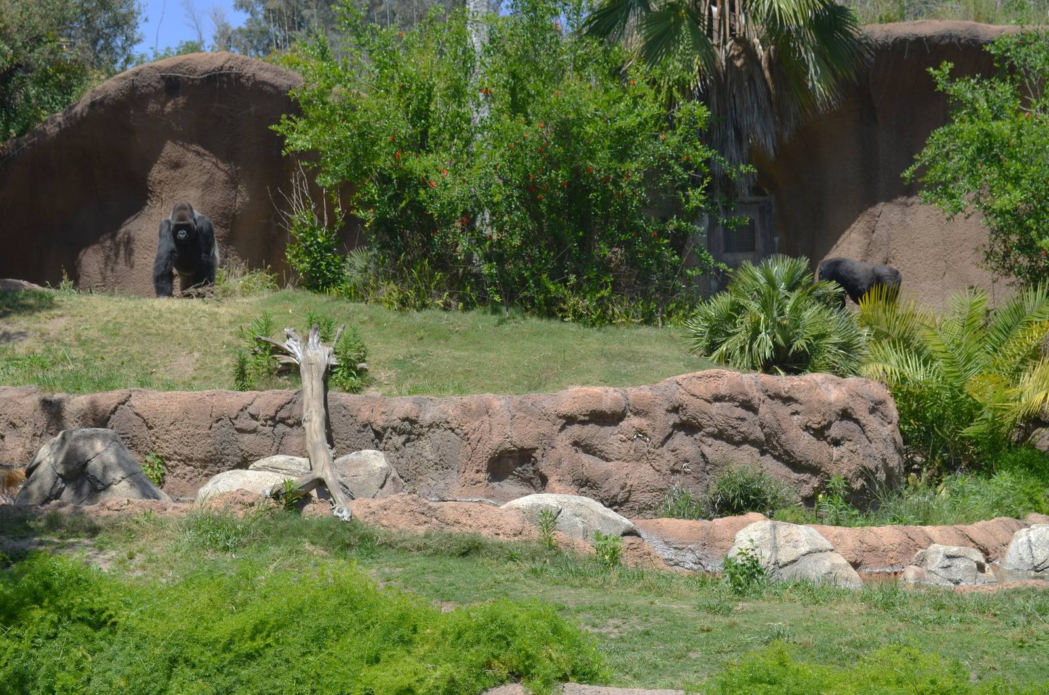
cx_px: 524
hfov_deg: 30.6
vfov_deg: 20.5
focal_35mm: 66
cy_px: 348
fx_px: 1919
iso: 100
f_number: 8
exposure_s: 1/250
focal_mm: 44
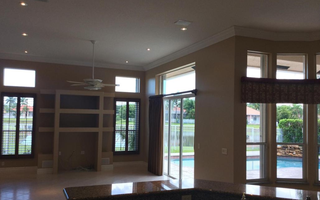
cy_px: 102
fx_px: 305
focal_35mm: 35
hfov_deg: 55.3
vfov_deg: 36.3
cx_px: 160
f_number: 2.4
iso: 40
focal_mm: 3.3
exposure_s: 1/60
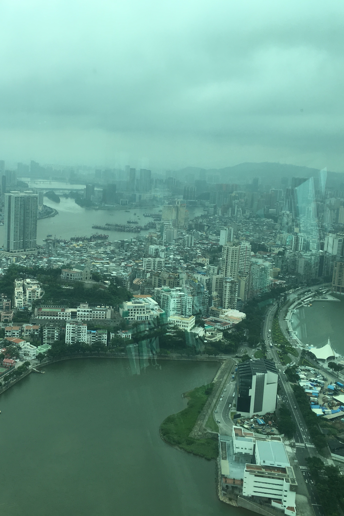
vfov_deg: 47.4
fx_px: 588
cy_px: 253
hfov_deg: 32.3
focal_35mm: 41
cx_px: 112
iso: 25
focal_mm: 4.15
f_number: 2.2
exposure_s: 1/358
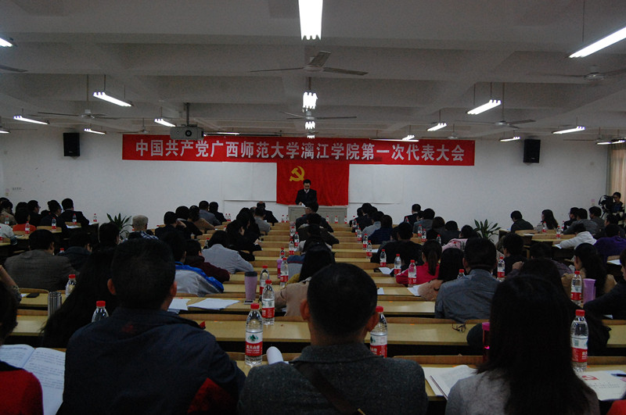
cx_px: 313
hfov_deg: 53.2
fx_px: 625
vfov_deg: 36.8
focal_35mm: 36
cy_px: 208
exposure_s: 1/100
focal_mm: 24
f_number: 7.1
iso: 1600
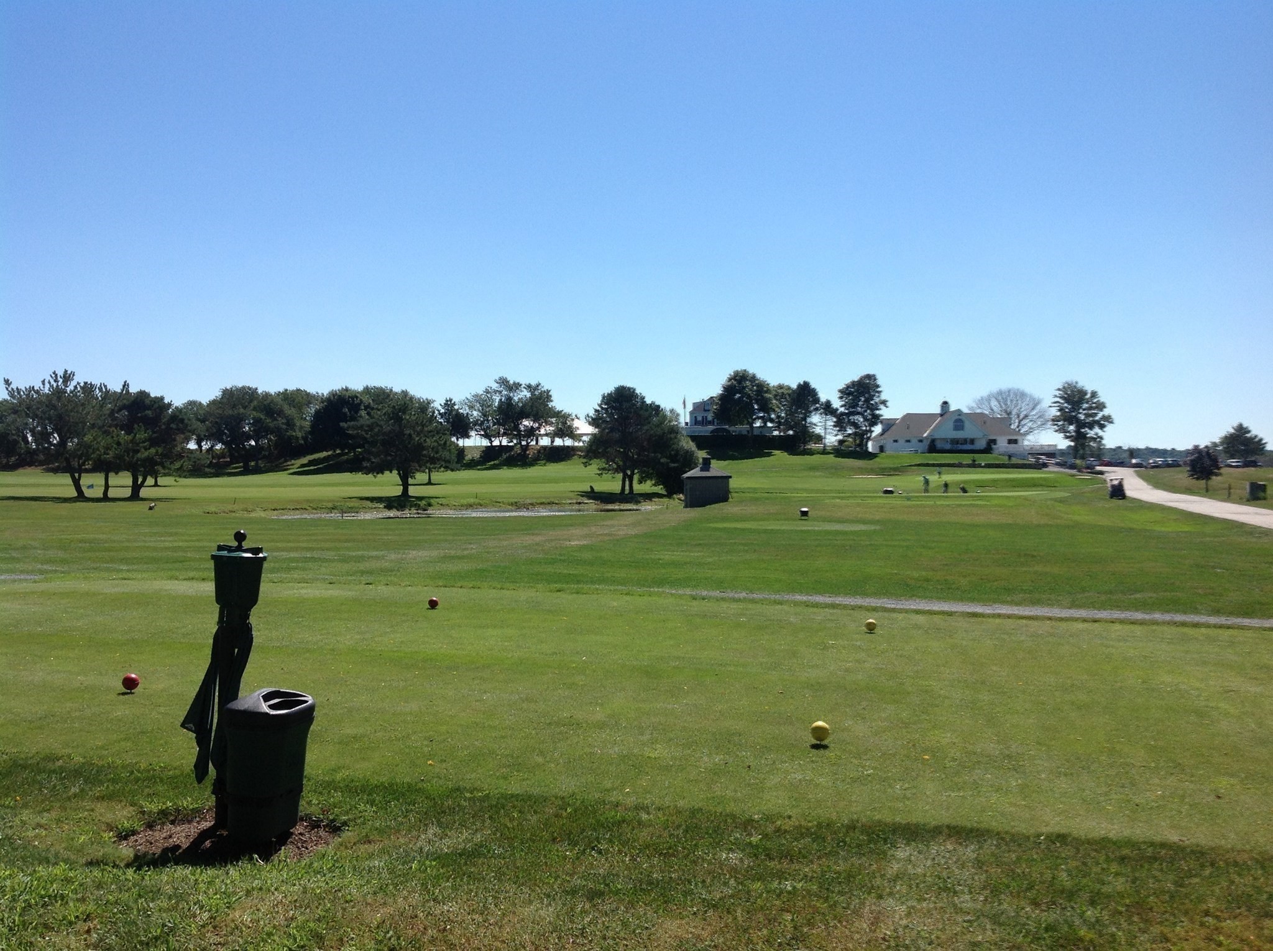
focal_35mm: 35
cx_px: 636
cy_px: 476
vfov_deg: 40.6
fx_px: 1285
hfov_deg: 52.7
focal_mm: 4.28
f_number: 2.4
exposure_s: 1/2016
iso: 50
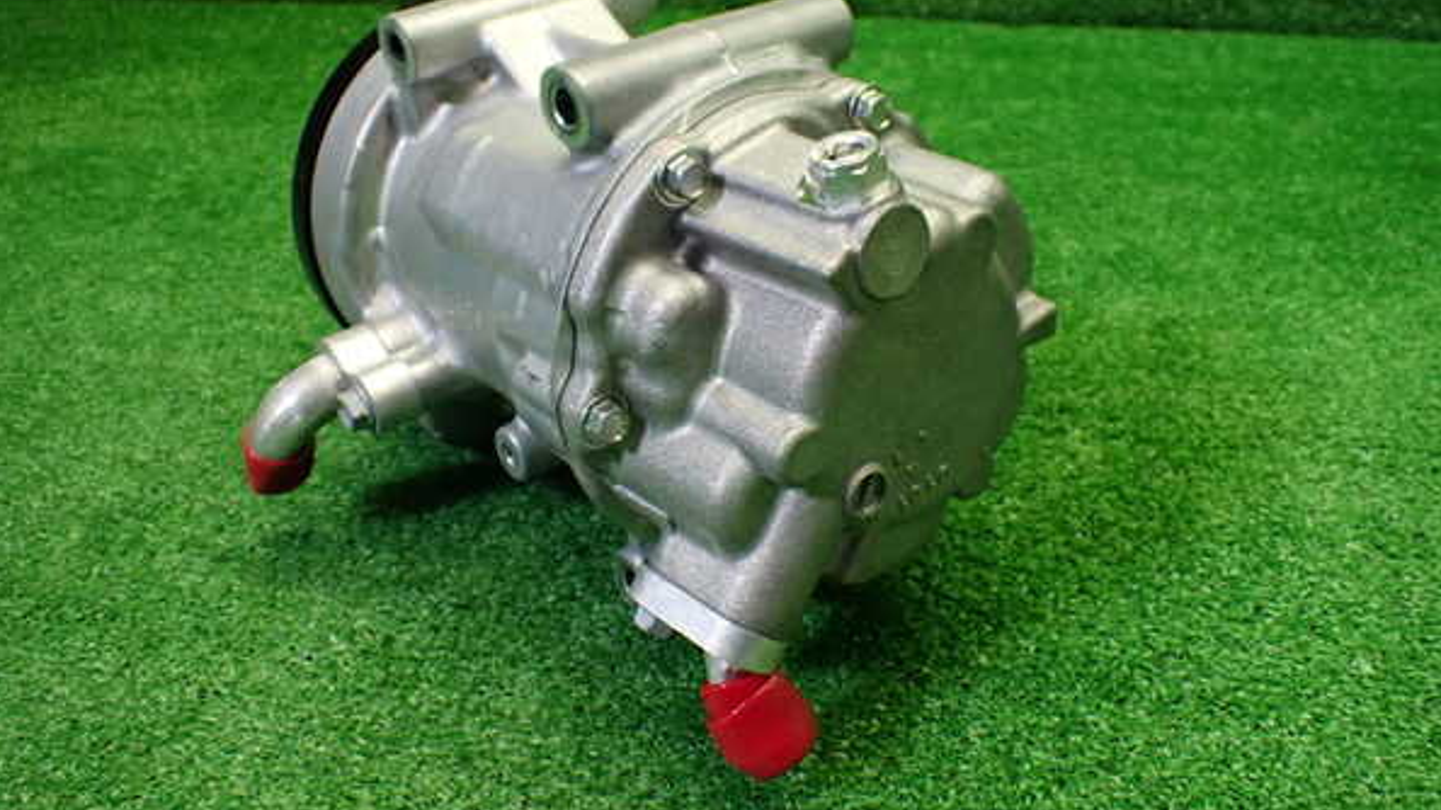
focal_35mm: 33
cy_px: 332
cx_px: 716
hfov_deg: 59.5
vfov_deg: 35.5
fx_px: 1261
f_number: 2.3
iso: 500
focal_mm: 5.4
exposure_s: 1/125
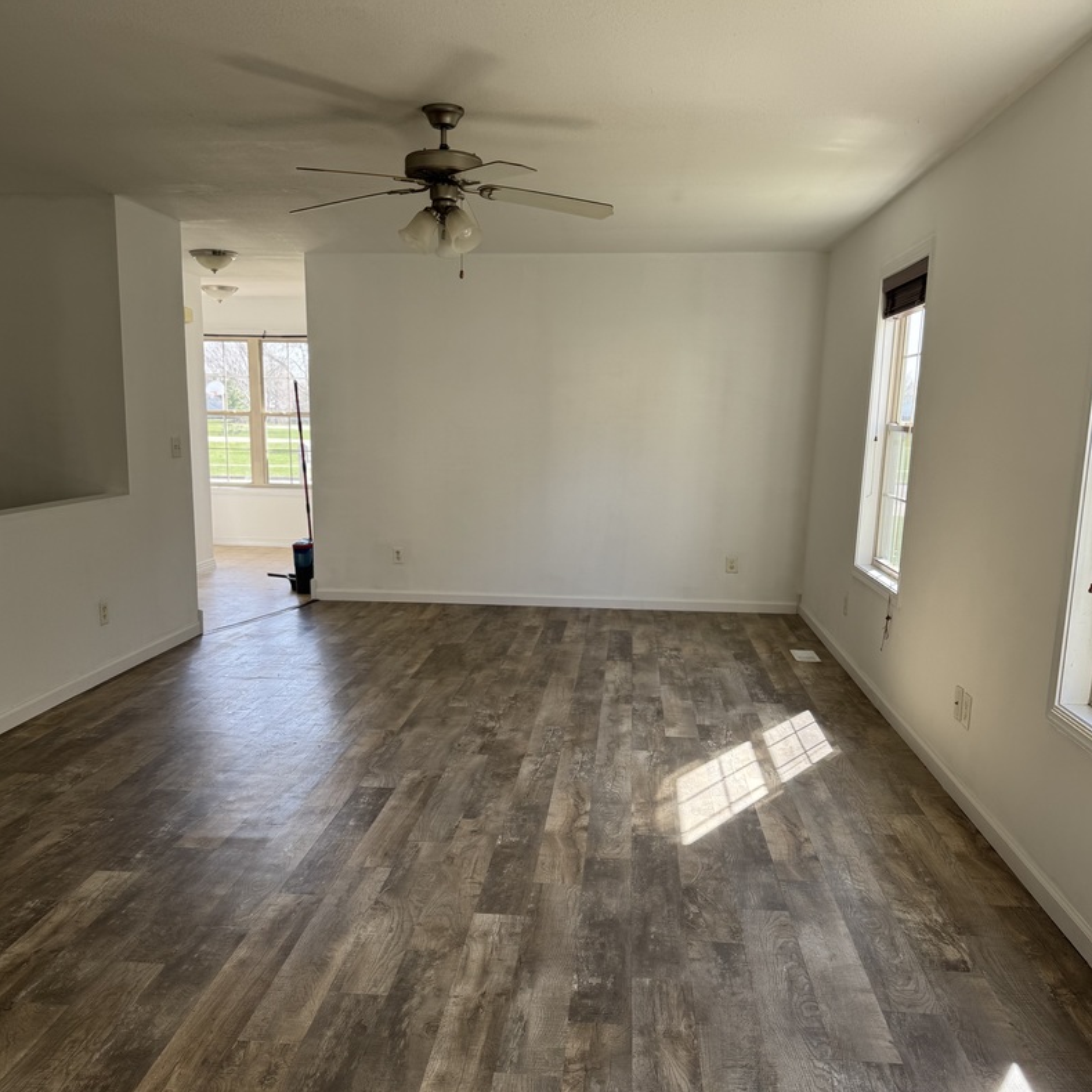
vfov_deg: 55.5
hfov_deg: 55.6
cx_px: 535
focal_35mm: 29
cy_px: 611
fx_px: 1035
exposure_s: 1/190
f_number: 1.78
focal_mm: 6.76
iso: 64
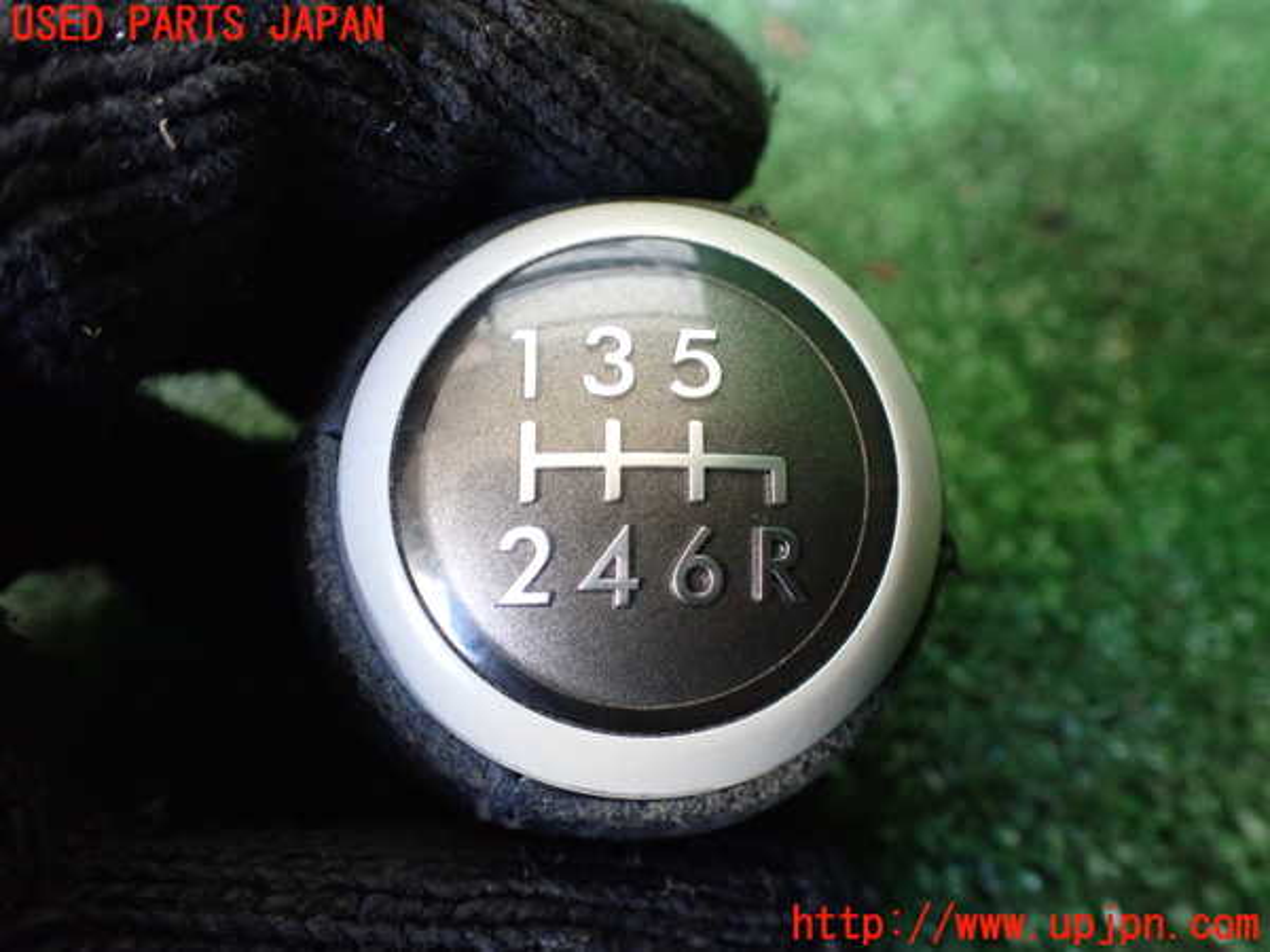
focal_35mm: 30
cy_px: 476
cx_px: 635
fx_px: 1101
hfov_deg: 60.0
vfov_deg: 46.8
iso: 800
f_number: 2.3
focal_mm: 5.4
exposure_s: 1/80
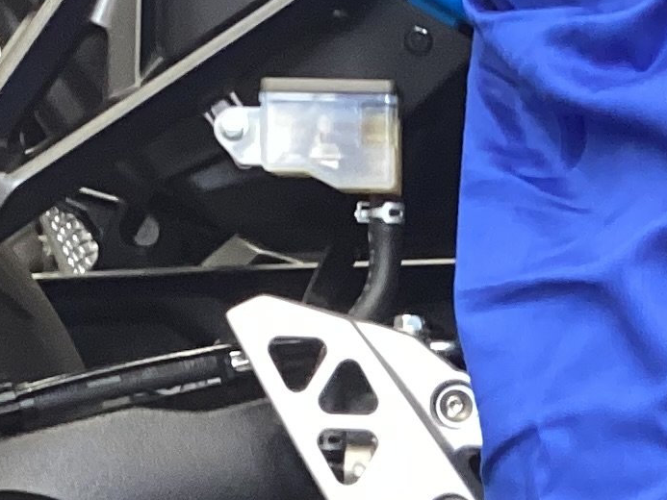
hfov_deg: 13.4
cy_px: 771
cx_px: 628
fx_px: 2814
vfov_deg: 9.8
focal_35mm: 146
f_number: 2.4
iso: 250
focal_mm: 3.3
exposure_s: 1/60
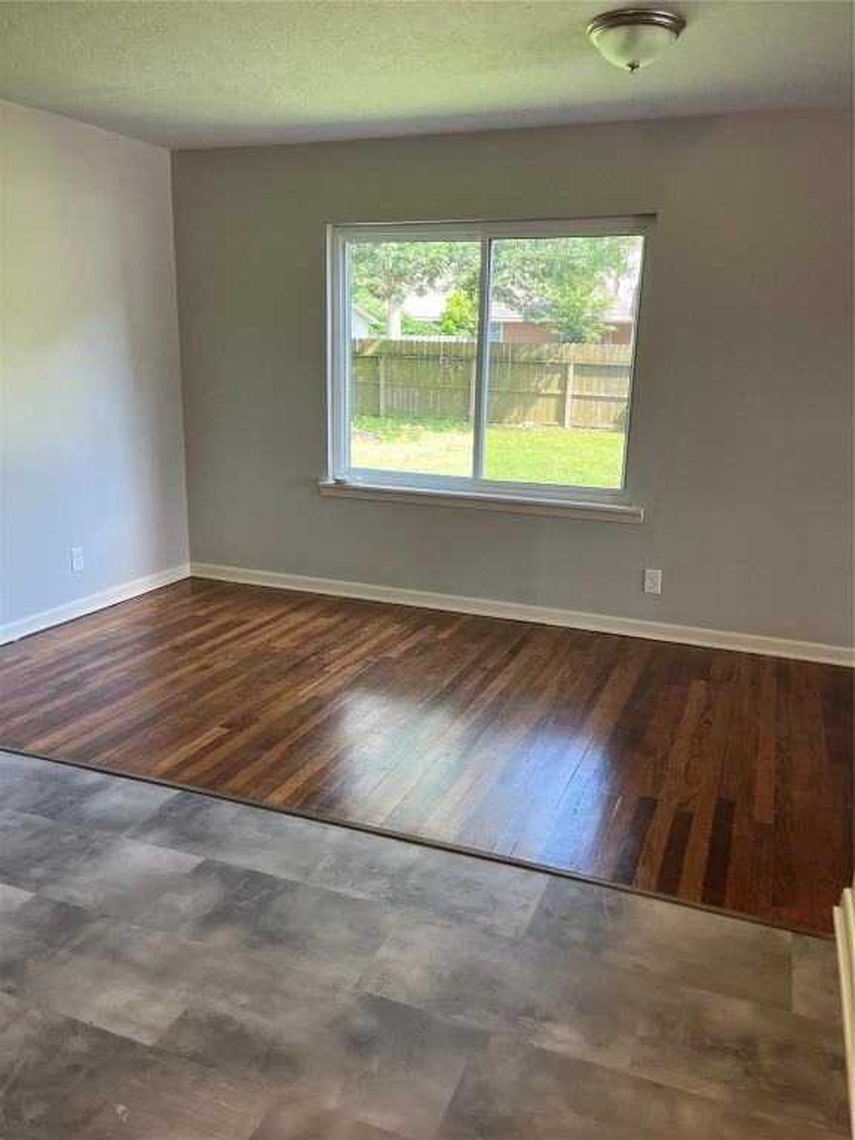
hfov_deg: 53.1
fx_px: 856
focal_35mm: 26
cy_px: 570
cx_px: 428
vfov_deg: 67.3
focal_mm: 5.1
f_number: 1.6
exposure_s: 1/120
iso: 100
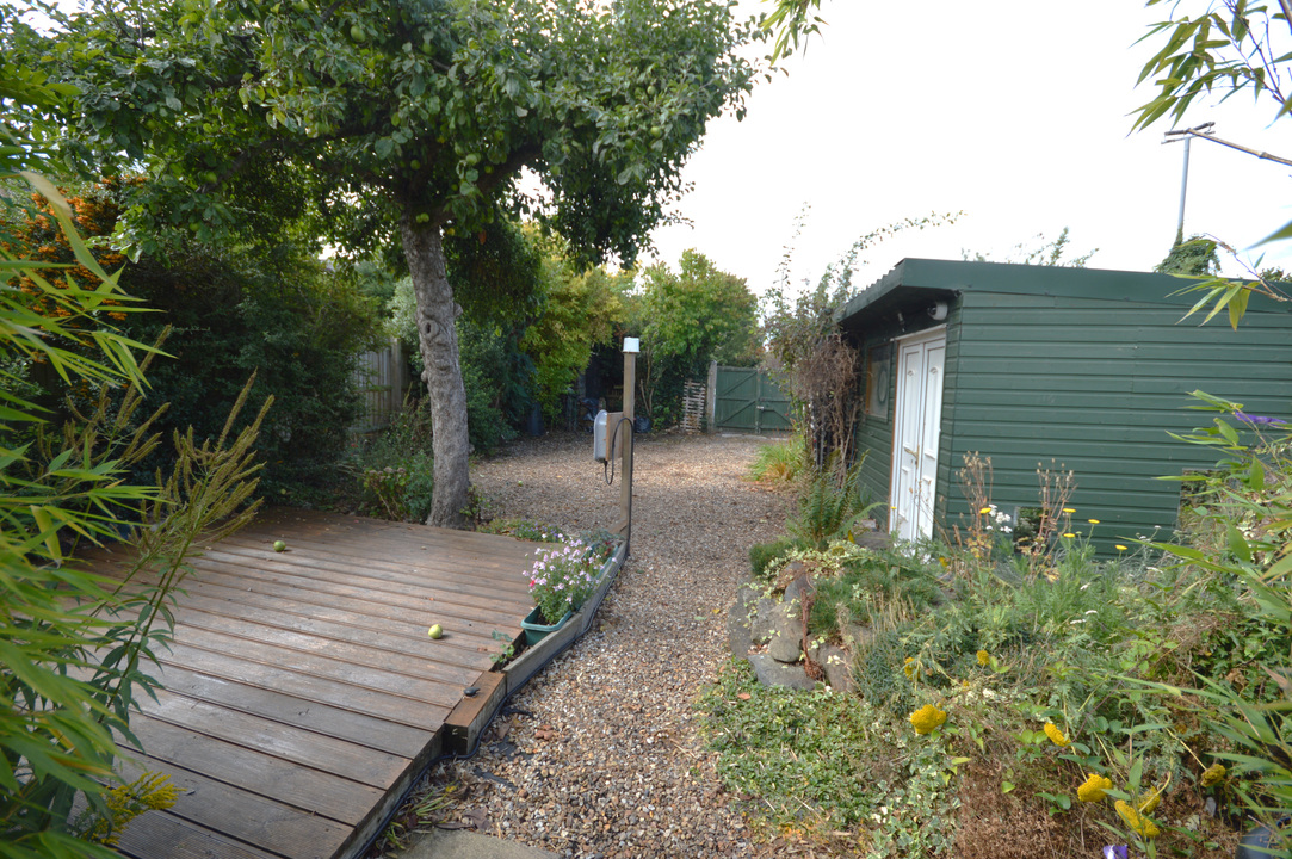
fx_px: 538
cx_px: 646
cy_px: 430
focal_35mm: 15
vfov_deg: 77.2
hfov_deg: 100.4
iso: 100
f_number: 6.3
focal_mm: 10
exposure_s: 1/160
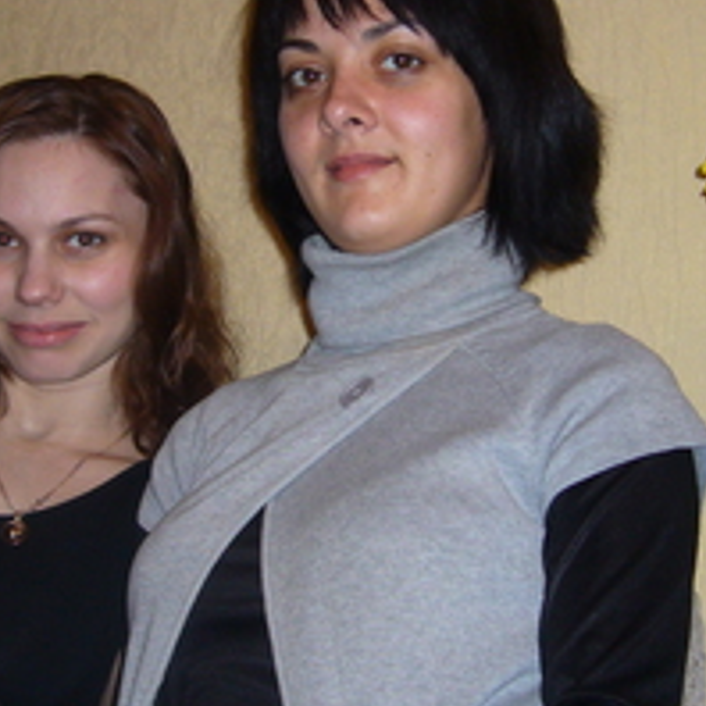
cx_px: 332
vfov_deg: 20.1
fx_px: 1984
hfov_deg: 20.2
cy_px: 237
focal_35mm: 86
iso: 100
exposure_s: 1/60
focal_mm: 5.8
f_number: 2.8
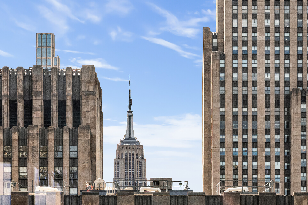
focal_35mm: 105
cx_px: 154
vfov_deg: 13.0
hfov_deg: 19.5
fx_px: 898
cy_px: 102
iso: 1250
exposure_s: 1/160
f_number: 22
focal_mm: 70
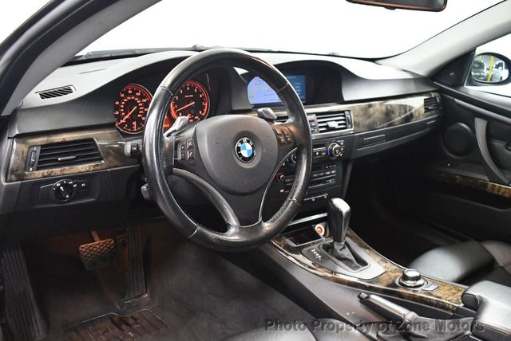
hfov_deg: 53.1
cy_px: 170
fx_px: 511
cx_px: 256
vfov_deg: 36.9
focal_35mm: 36
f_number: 3.5
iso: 4500
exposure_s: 1/60
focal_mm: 18
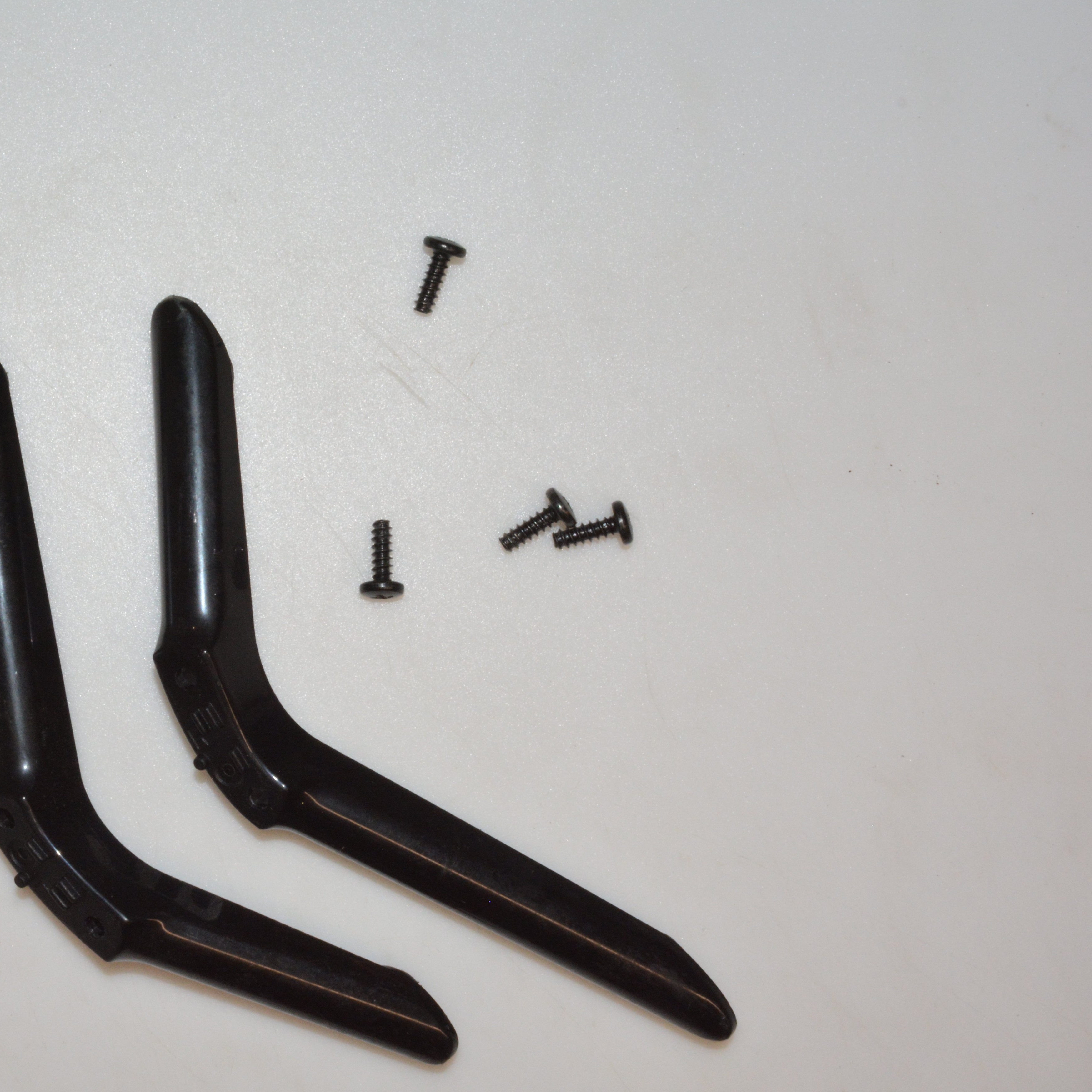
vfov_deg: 31.2
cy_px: 582
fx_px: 1953
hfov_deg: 30.3
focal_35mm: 55
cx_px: 175
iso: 1250
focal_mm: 25
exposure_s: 1/60
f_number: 25
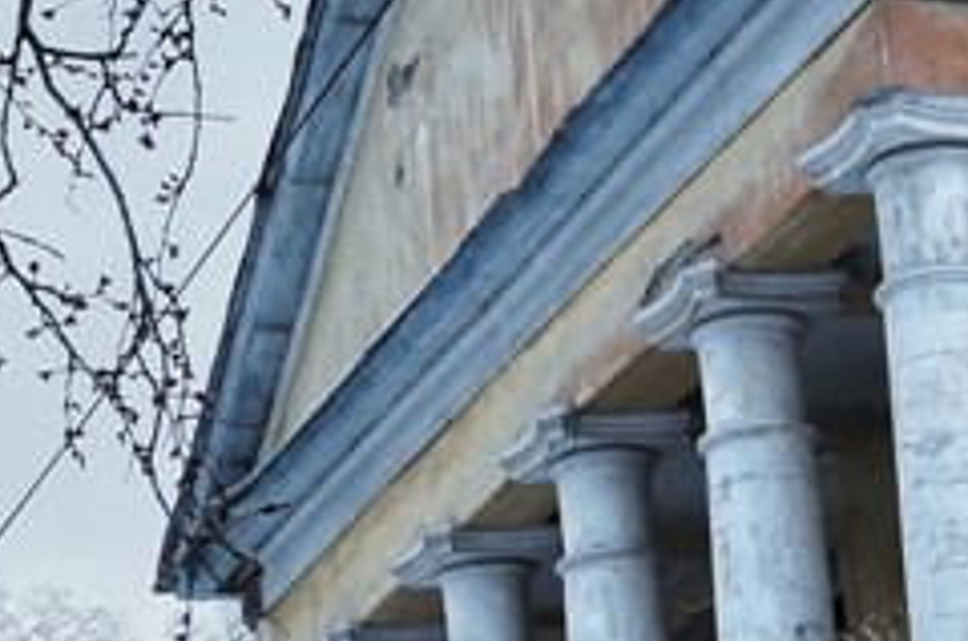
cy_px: 849
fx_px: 3623
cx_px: 1073
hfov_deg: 14.8
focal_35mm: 135
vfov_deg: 9.9
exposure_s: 1/160
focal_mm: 24
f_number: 6.3
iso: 1000
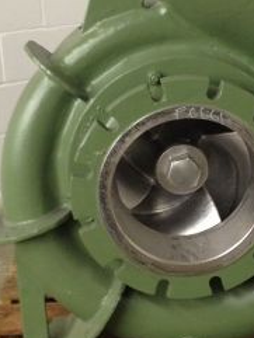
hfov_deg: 15.9
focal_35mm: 93
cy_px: 154
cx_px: 174
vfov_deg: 21.1
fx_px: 909
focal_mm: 4.28
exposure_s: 1/20
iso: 160
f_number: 2.4
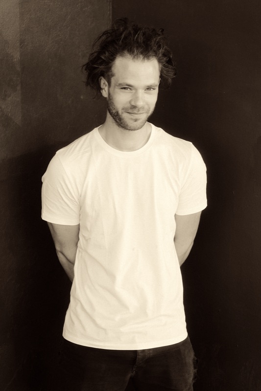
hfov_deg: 16.4
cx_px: 130
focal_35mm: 83
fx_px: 903
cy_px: 196
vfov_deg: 24.5
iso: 1250
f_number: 11
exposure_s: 1/100
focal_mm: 55
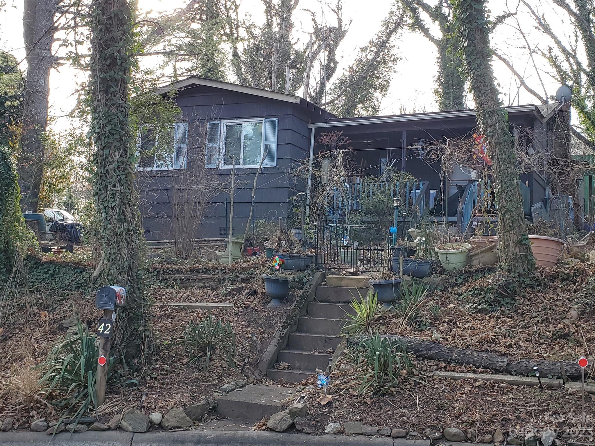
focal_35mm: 26
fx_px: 447
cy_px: 223
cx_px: 298
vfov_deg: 53.1
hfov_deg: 67.3
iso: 50
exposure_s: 1/156
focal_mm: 4.3
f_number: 2.4
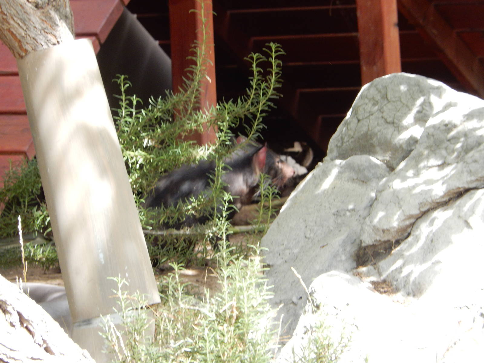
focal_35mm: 383
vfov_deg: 3.9
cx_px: 242
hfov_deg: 5.2
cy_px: 182
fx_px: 5355
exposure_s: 1/60
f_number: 6.2
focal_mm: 68.7
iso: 280
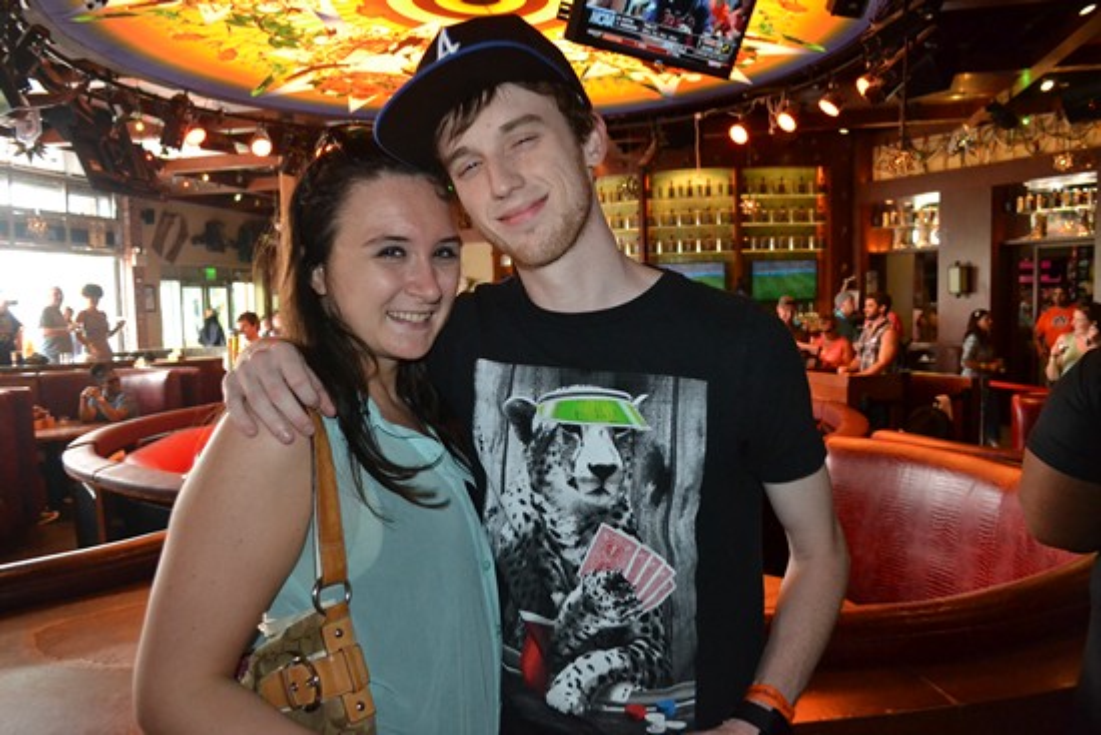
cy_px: 368
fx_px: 826
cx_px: 550
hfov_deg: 67.4
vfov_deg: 48.0
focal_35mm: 27
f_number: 3.5
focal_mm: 18
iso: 2800
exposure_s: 1/60
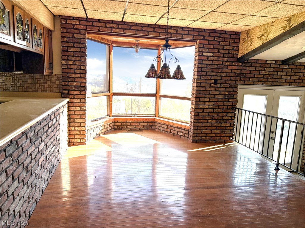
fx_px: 229
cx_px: 152
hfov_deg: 67.3
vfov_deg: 53.1
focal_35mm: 26
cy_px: 114
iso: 40
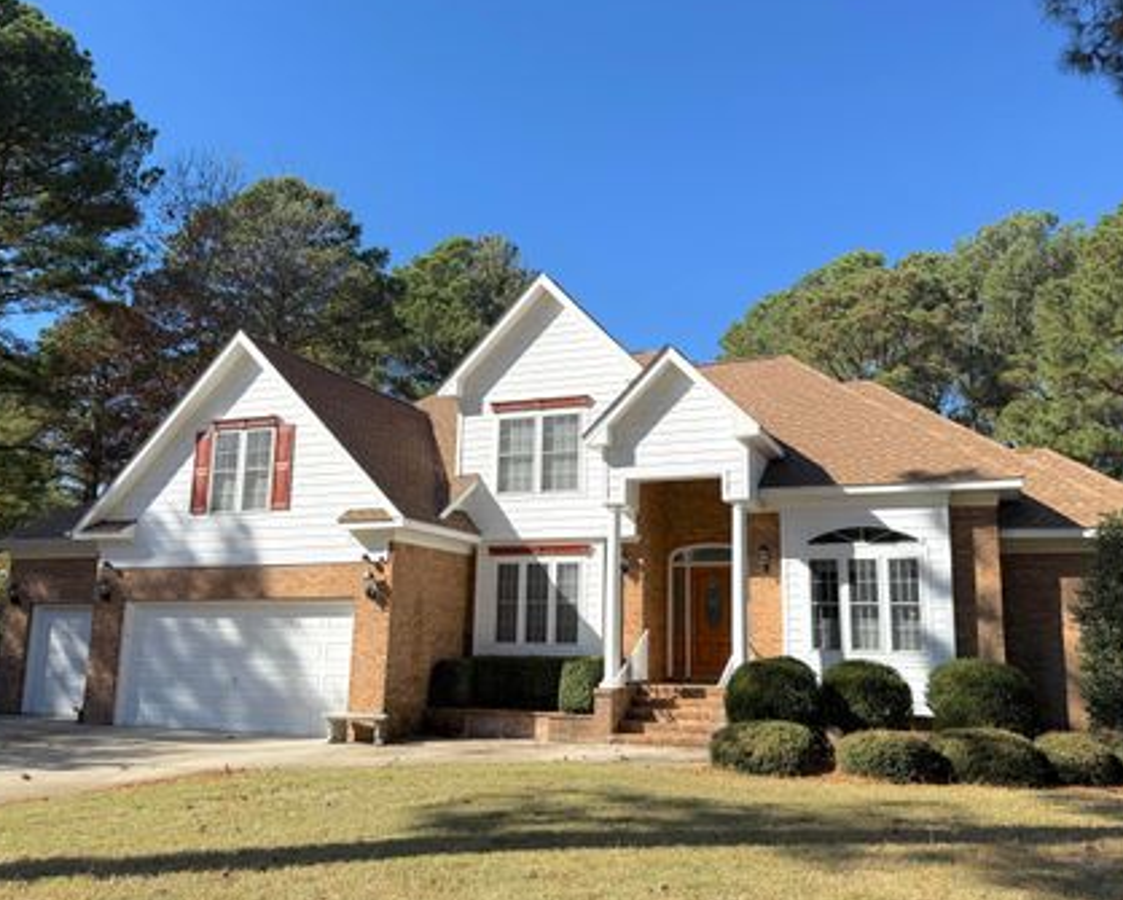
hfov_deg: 62.1
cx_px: 591
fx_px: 931
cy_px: 471
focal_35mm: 28
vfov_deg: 51.6
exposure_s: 1/3759
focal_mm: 6.76
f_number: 1.78
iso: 80
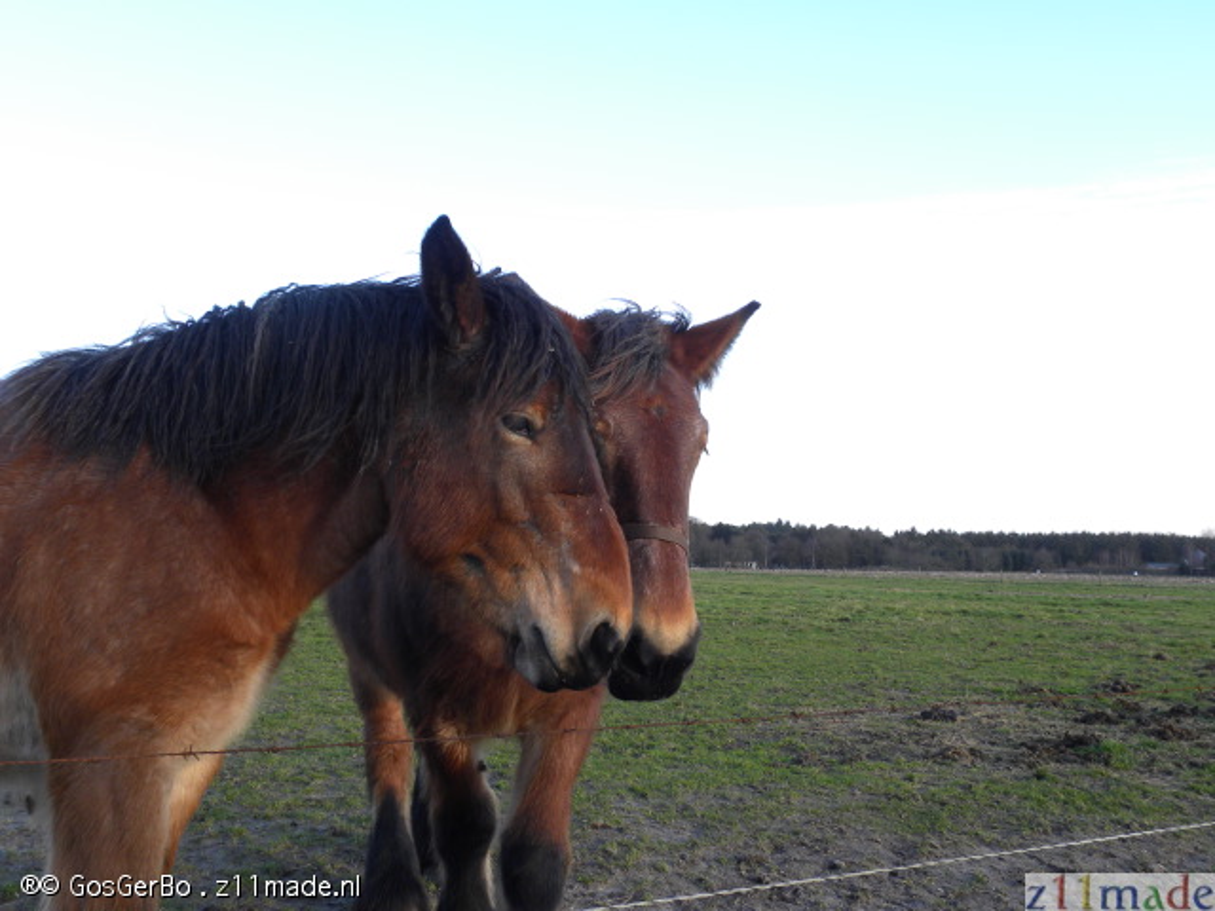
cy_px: 456
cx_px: 608
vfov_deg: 38.7
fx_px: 1299
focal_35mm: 37
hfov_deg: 50.1
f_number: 3.5
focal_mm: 6.6
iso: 64
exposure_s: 1/114
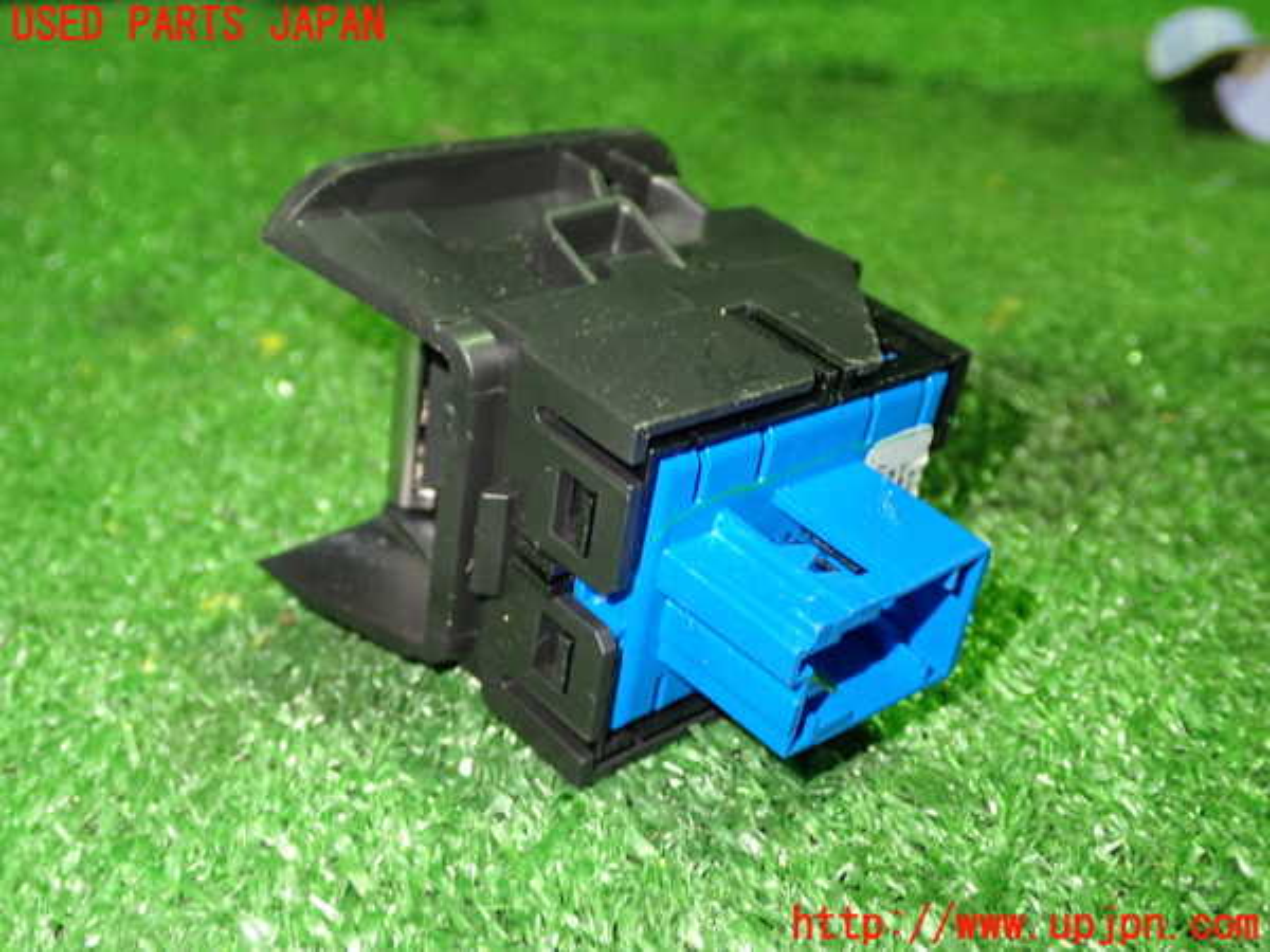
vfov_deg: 35.1
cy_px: 476
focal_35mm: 41
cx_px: 635
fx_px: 1504
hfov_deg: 45.8
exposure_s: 1/25
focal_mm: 7.31
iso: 800
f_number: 2.8
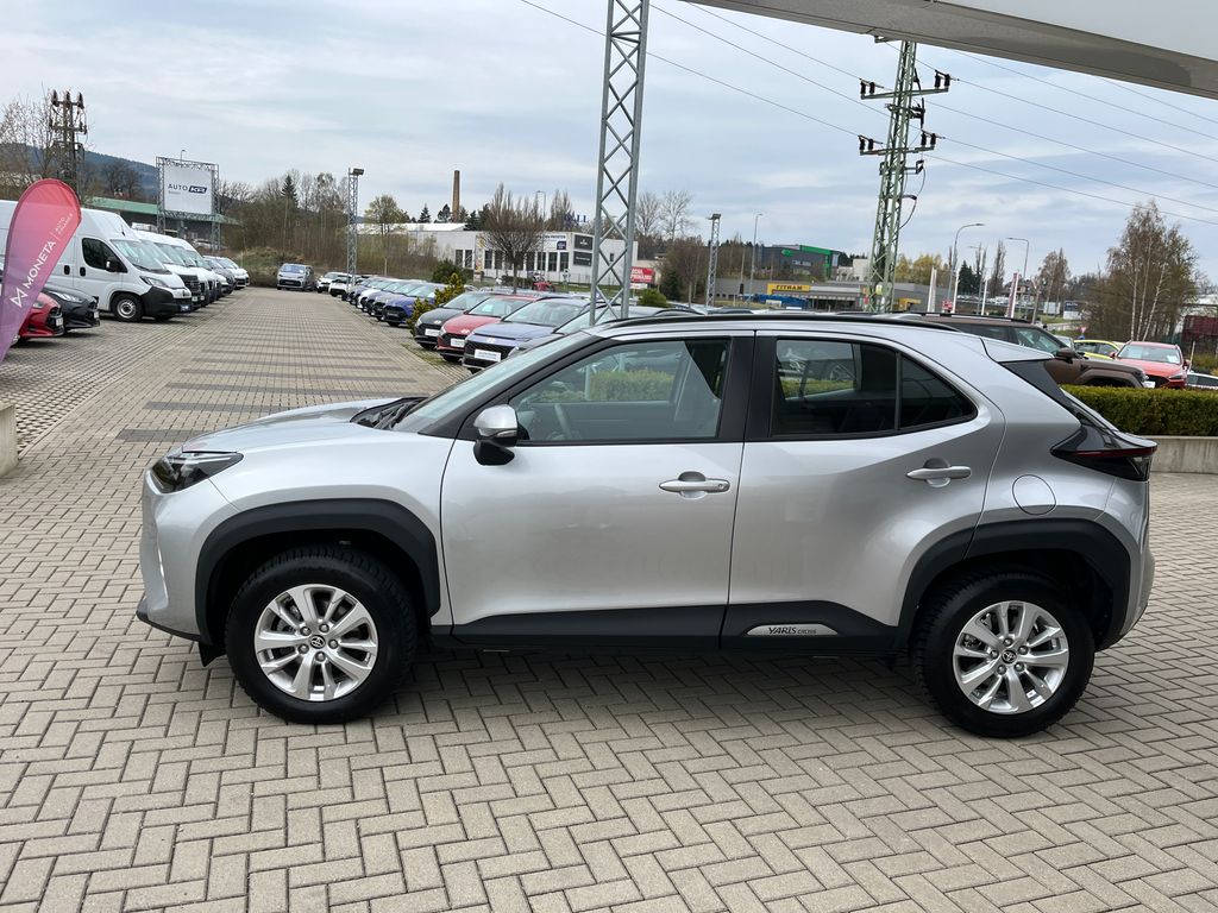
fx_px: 915
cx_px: 609
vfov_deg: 53.1
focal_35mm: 26
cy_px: 456
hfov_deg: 67.3
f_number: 1.6
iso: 50
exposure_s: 1/2309
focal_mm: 5.1
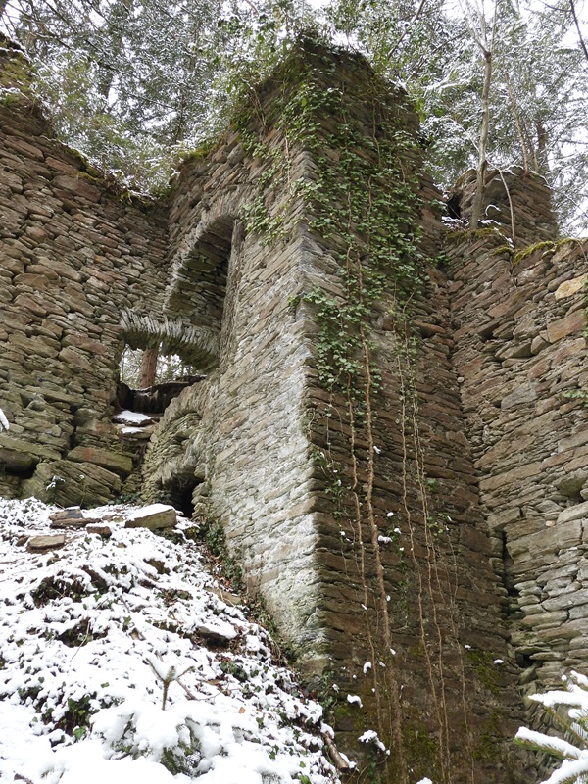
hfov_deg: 42.9
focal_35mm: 33
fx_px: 747
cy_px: 392
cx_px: 294
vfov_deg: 55.4
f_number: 3.2
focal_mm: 5.9
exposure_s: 1/200
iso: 100
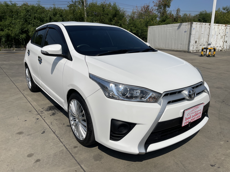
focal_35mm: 25
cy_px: 86
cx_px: 115
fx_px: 166
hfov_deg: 69.4
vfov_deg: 54.9
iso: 32
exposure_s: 1/13514
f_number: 1.6
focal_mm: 5.1
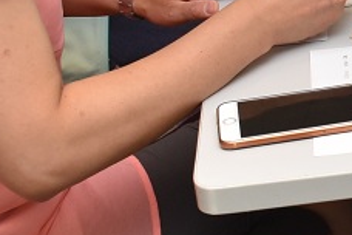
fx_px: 1388
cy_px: -139
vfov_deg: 9.3
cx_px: 679
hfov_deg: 12.8
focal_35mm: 142
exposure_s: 1/125
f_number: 5.6
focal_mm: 18
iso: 720
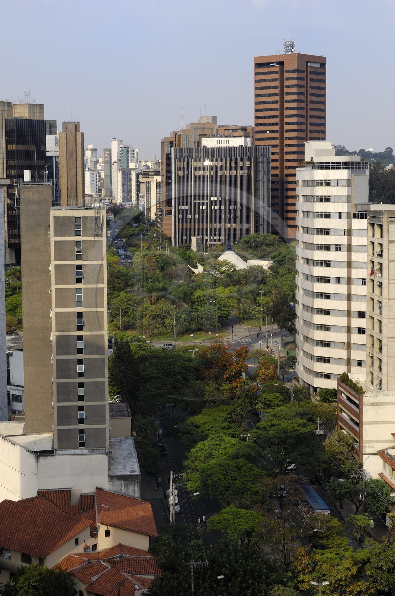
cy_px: 298
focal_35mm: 72
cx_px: 198
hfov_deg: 18.9
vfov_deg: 28.1
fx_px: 1189
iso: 100
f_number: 7.1
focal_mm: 48
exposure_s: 1/160
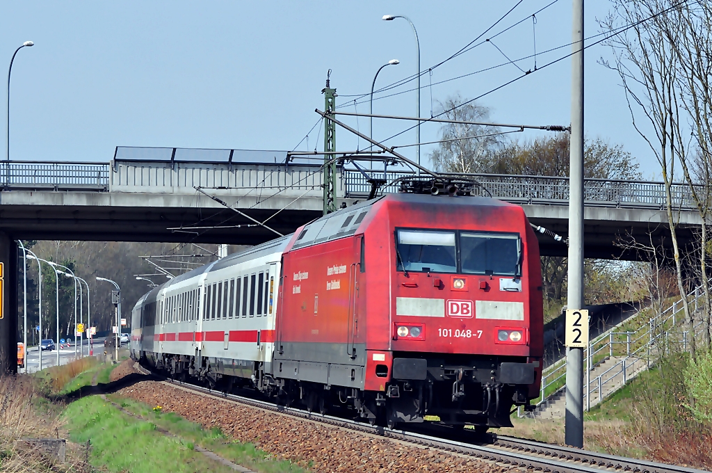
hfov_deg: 13.7
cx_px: 356
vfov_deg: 9.1
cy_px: 236
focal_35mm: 150
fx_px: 2963
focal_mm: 100
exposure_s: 1/400
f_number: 13
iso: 320
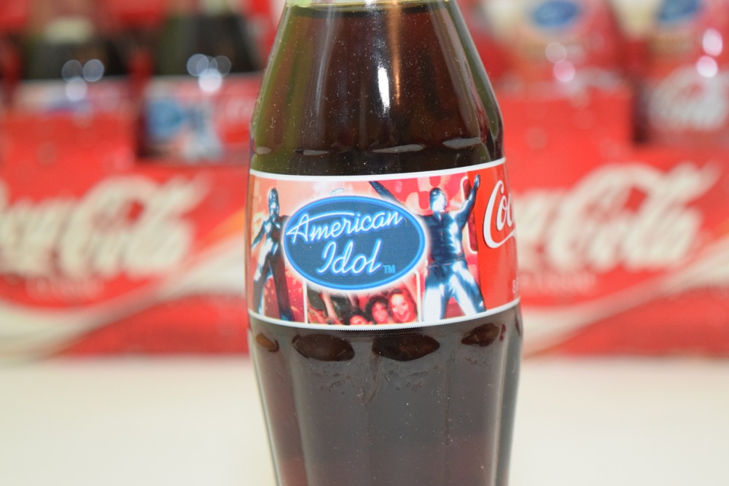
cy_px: 243
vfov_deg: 16.6
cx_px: 364
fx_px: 1671
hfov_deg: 24.6
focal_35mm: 82
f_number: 5.6
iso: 3200
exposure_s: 1/60
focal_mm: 55
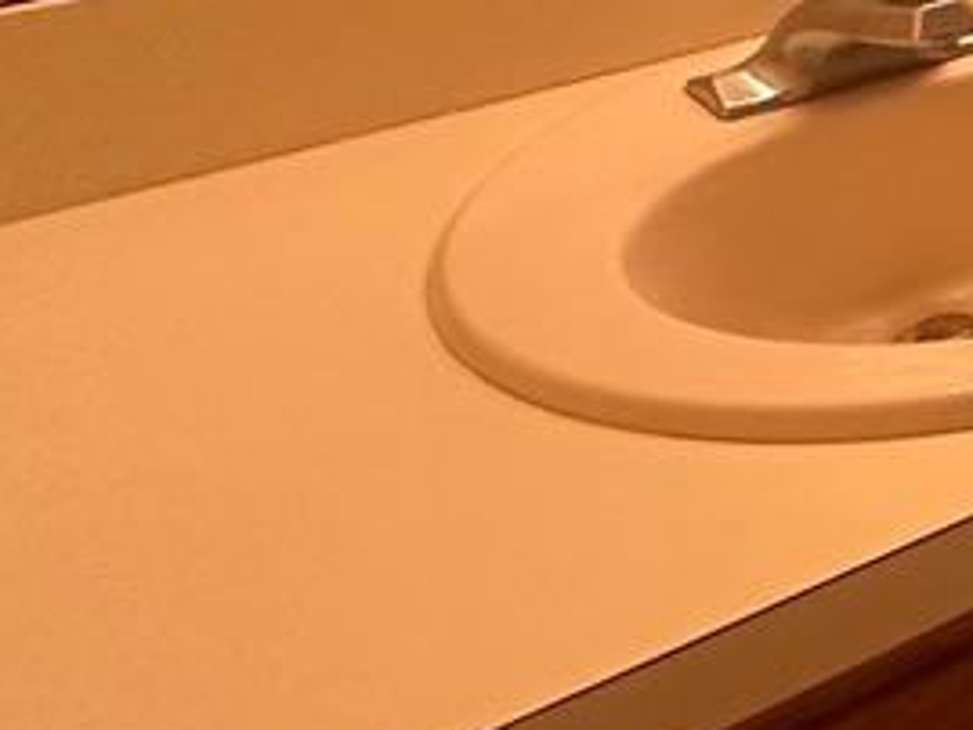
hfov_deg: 16.9
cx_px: 2076
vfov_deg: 17.5
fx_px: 2109
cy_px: -390
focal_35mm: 75
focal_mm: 2.22
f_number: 2.2
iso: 320
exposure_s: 1/120
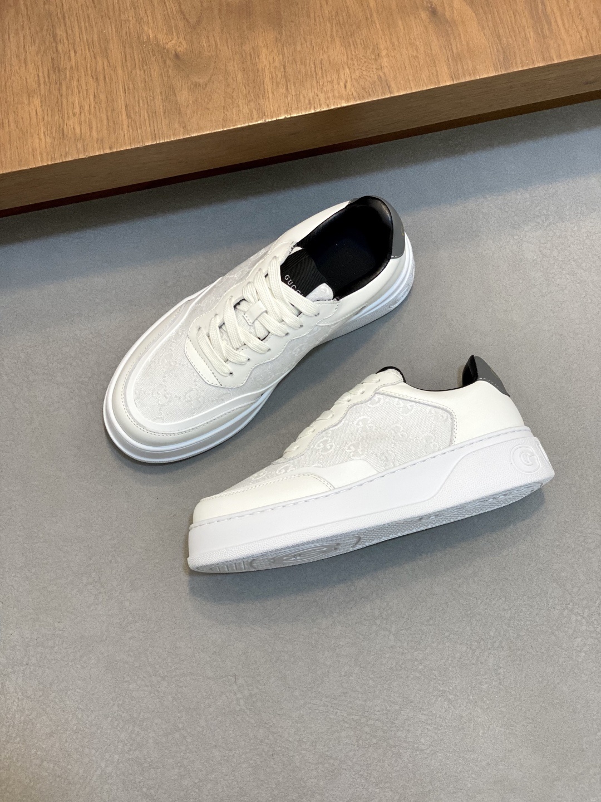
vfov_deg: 36.8
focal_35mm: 52
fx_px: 1204
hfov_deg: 28.0
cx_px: 300
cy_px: 401
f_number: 2
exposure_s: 1/100
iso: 80
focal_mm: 6
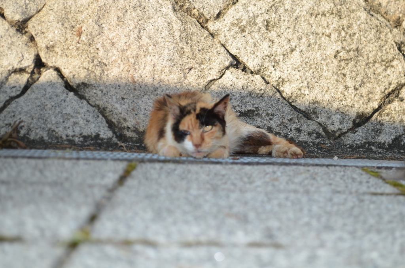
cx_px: 202
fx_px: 926
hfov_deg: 24.7
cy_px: 134
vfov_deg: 16.5
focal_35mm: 82
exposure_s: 1/200
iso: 100
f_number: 8
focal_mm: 55
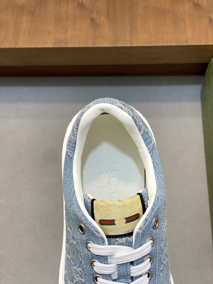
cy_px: 142
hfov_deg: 28.0
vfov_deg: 36.8
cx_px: 106
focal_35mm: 52
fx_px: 427
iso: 100
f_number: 2
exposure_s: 1/100
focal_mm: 6
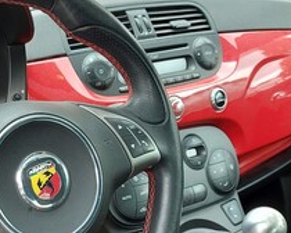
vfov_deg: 22.4
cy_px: 200
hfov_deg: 27.7
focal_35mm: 67
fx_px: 577
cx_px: 54
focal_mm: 5.23
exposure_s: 1/50
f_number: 1.8
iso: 40
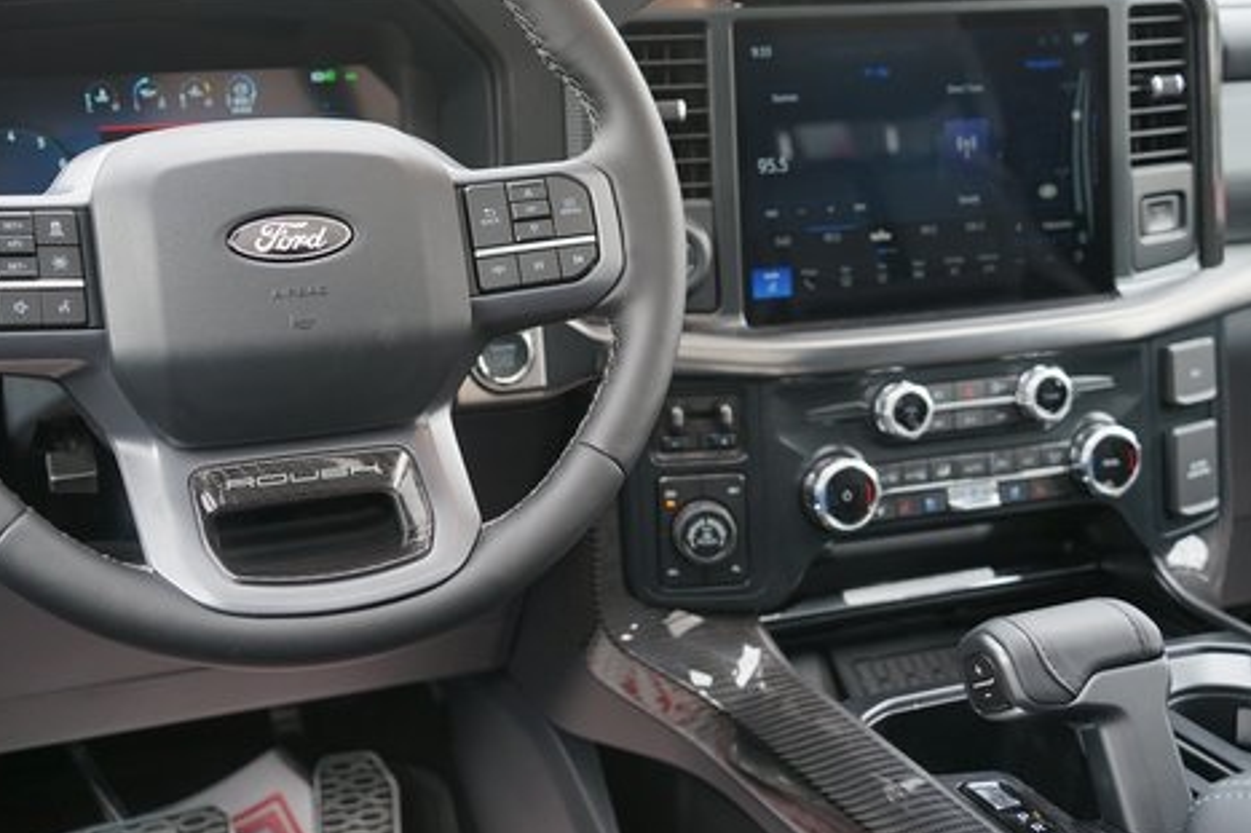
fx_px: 1667
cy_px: 301
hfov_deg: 40.9
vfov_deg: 27.9
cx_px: 501
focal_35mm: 48
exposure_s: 1/60
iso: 400
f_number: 4
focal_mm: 35
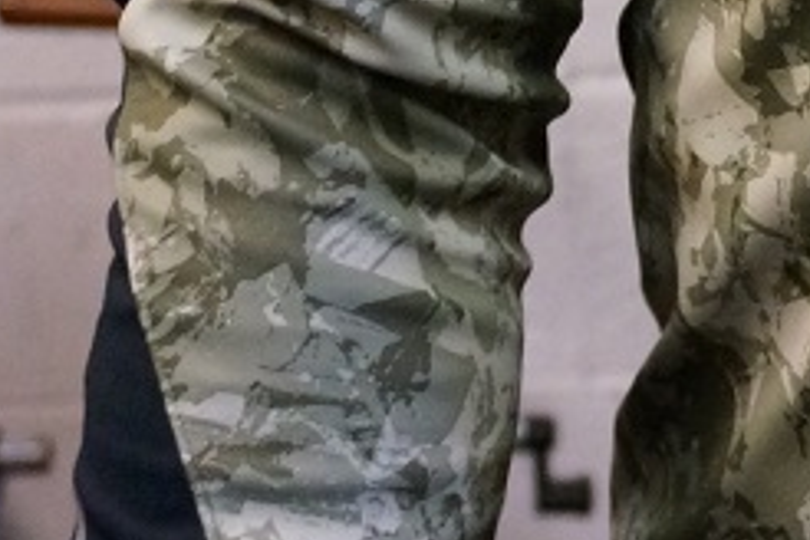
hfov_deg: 10.3
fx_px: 4275
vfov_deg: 7.2
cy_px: -74
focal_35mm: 190
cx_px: 1353
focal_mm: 26
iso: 3200
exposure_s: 1/160
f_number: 4.5
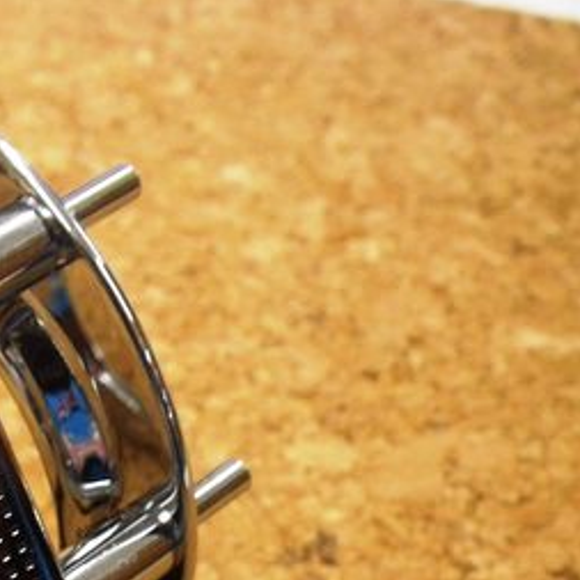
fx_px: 1441
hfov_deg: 20.9
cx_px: -151
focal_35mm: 76
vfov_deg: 22.1
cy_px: 546
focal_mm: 6.1
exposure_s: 1/50
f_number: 3.8
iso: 250
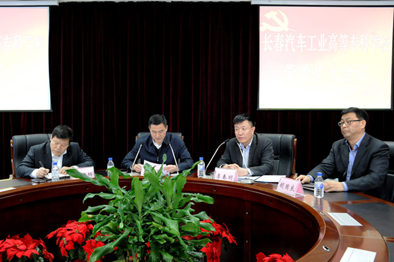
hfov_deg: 58.8
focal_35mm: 32
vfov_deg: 41.0
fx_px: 350
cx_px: 197
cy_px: 131
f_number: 6.3
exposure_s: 1/30
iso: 3200
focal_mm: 32
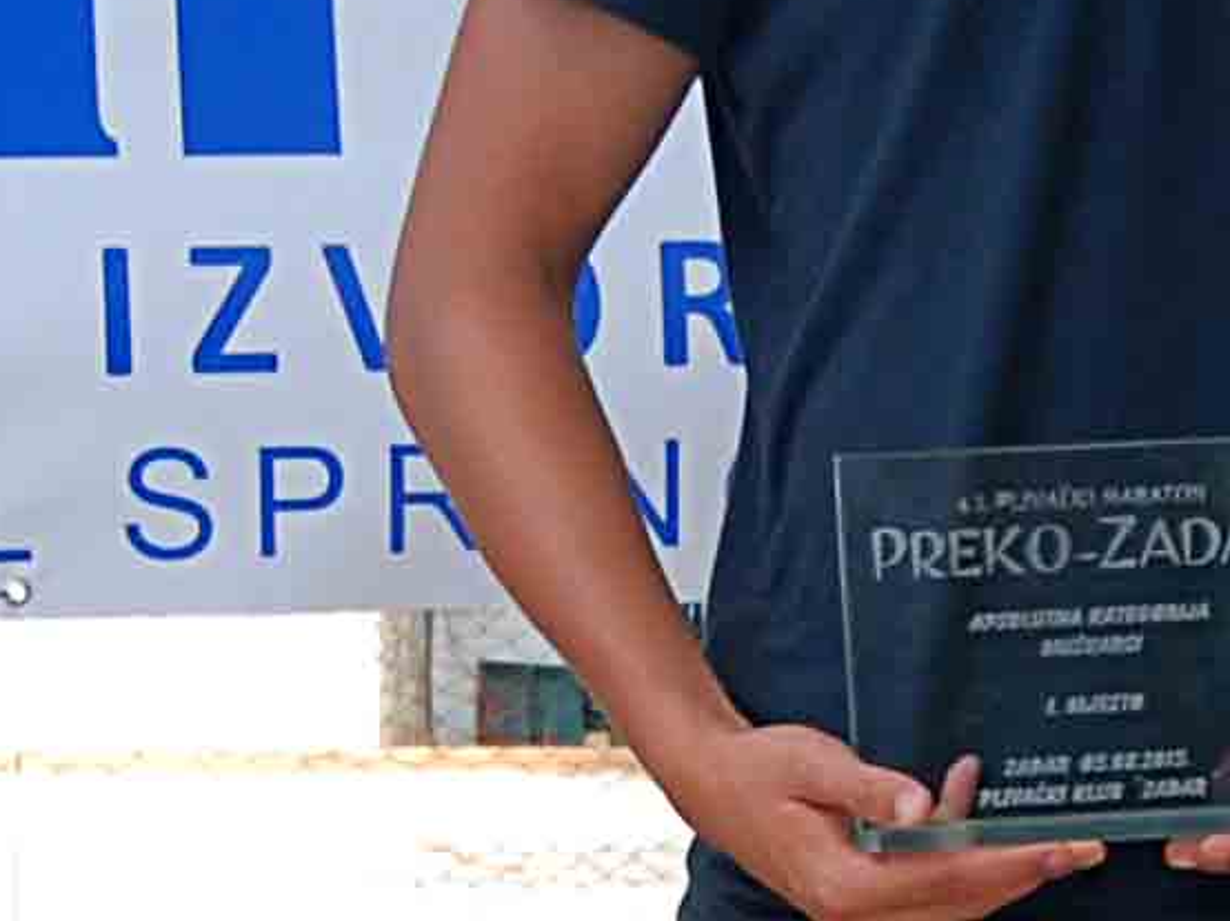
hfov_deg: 9.7
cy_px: 710
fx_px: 7174
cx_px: 1374
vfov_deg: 7.3
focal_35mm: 202
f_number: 6.3
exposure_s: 1/200
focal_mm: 20
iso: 250
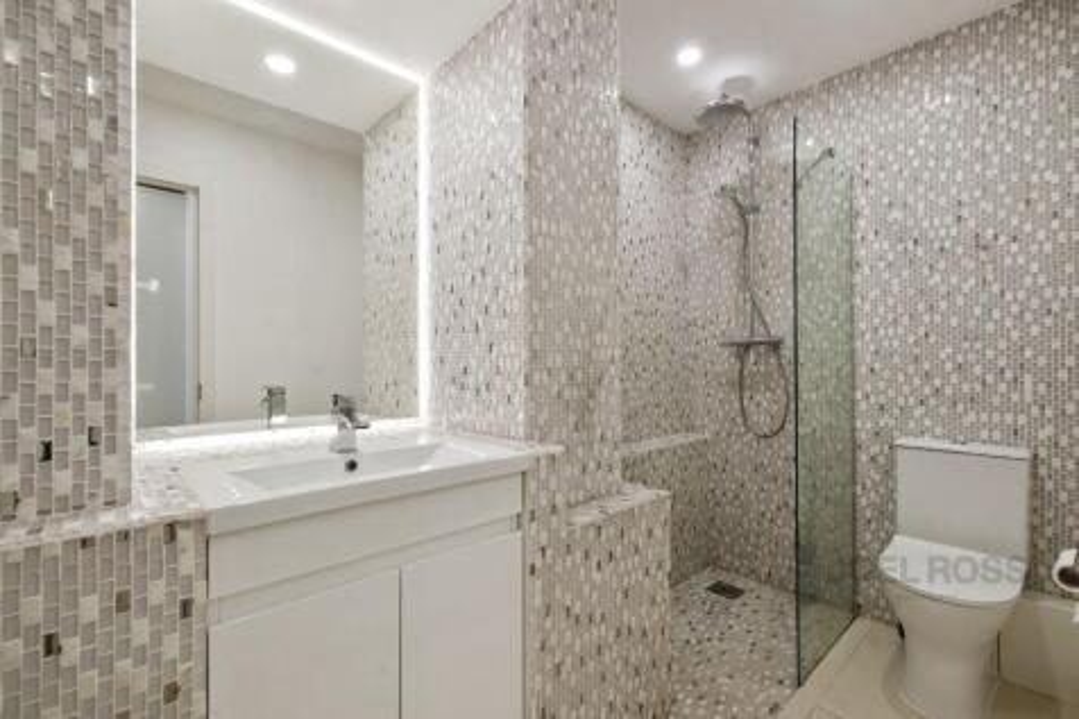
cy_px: 360
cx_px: 540
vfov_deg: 77.3
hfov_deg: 100.4
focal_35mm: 15
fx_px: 449
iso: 250
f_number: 8
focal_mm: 10
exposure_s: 1/6
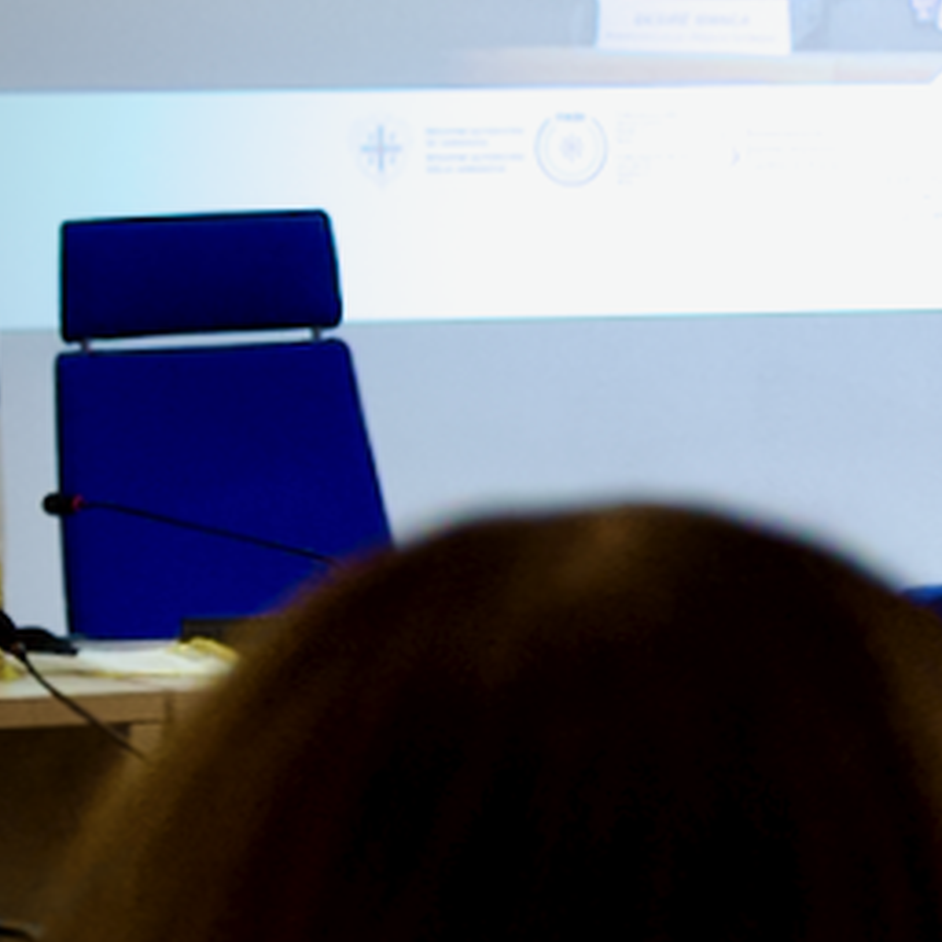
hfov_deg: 5.8
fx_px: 9021
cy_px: 581
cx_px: 2101
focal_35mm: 293
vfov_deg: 6.0
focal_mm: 46
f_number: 5
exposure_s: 1/80
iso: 3200
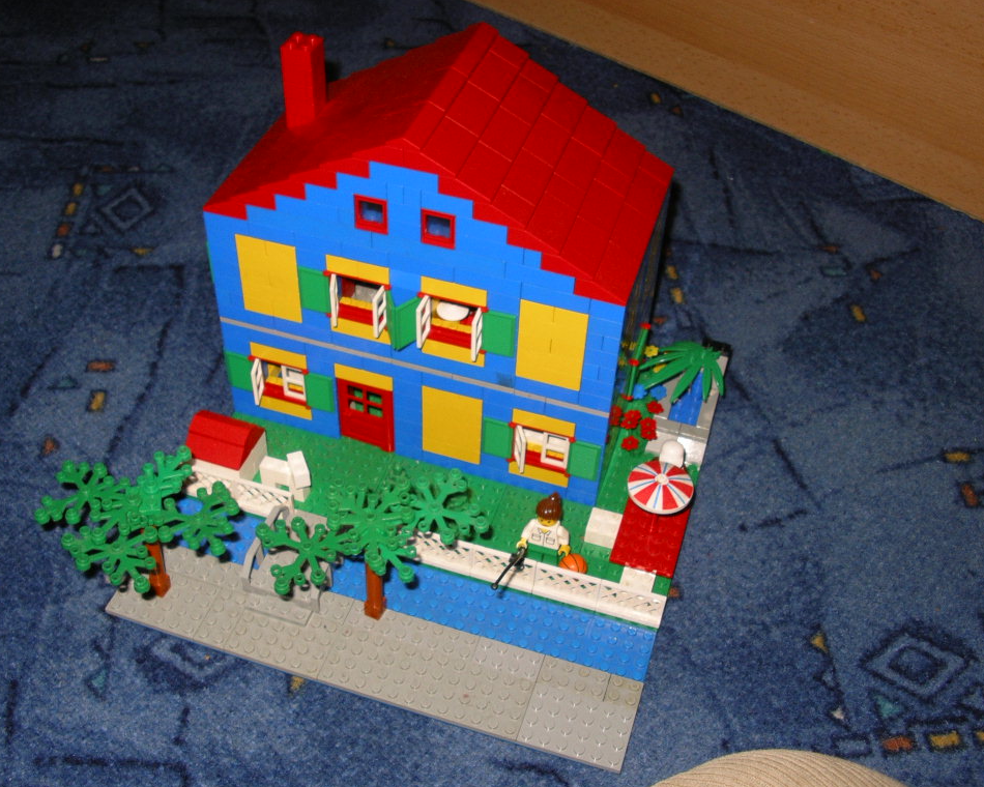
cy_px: 396
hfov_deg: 45.8
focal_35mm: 40
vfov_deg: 37.3
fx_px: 1165
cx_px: 468
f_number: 4.1
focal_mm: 5.8
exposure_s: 1/60
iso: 50
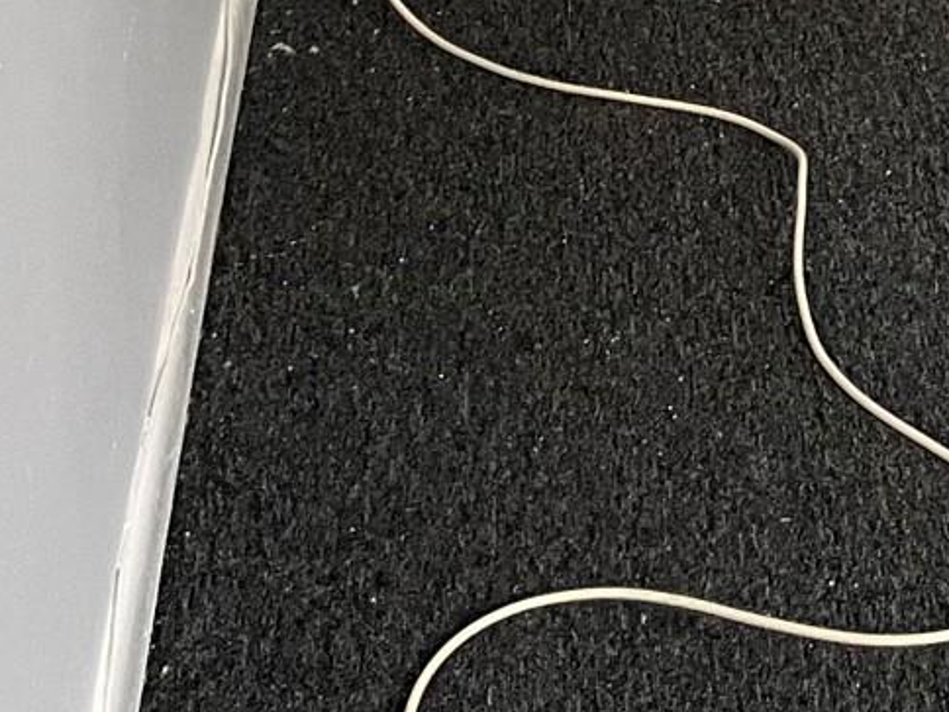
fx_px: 3016
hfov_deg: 15.1
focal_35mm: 110
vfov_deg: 11.8
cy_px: -773
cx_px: 1802
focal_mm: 4.2
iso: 125
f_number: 1.6
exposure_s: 1/74
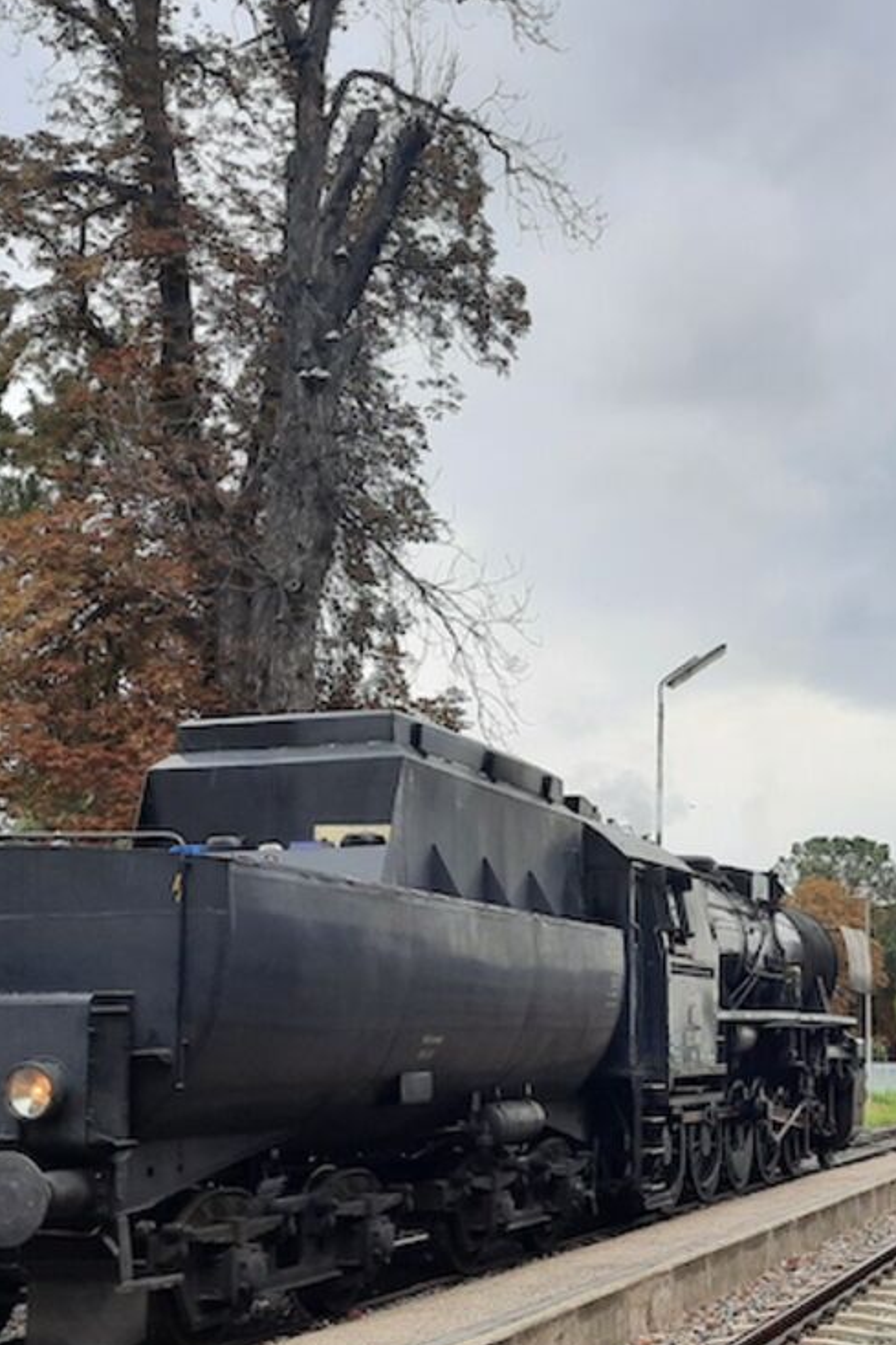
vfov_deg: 38.3
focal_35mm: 51
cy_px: 922
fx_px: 1905
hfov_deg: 26.1
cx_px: 669
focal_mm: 4.6
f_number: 2
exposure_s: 1/313
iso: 32
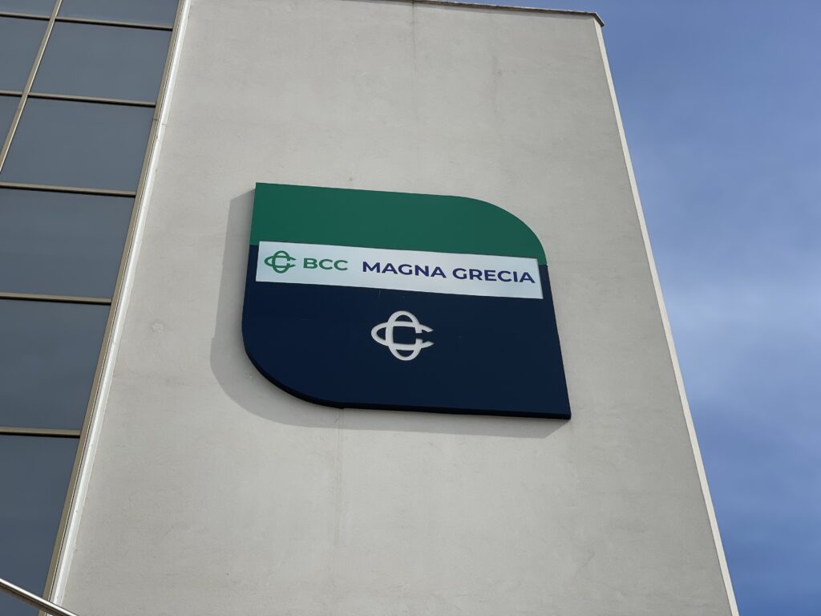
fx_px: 1233
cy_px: 308
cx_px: 410
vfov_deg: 28.0
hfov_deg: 36.8
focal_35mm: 52
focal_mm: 6
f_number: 2
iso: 32
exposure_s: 1/3690
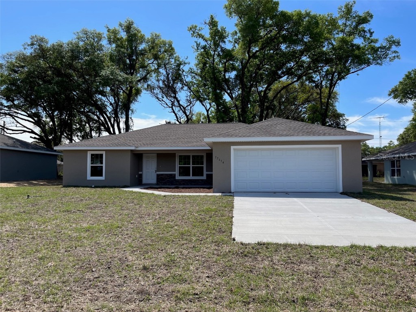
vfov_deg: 53.1
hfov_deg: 67.3
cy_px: 156
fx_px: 312
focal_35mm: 26
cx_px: 208
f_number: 1.6
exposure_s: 1/2899
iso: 50
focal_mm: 5.1
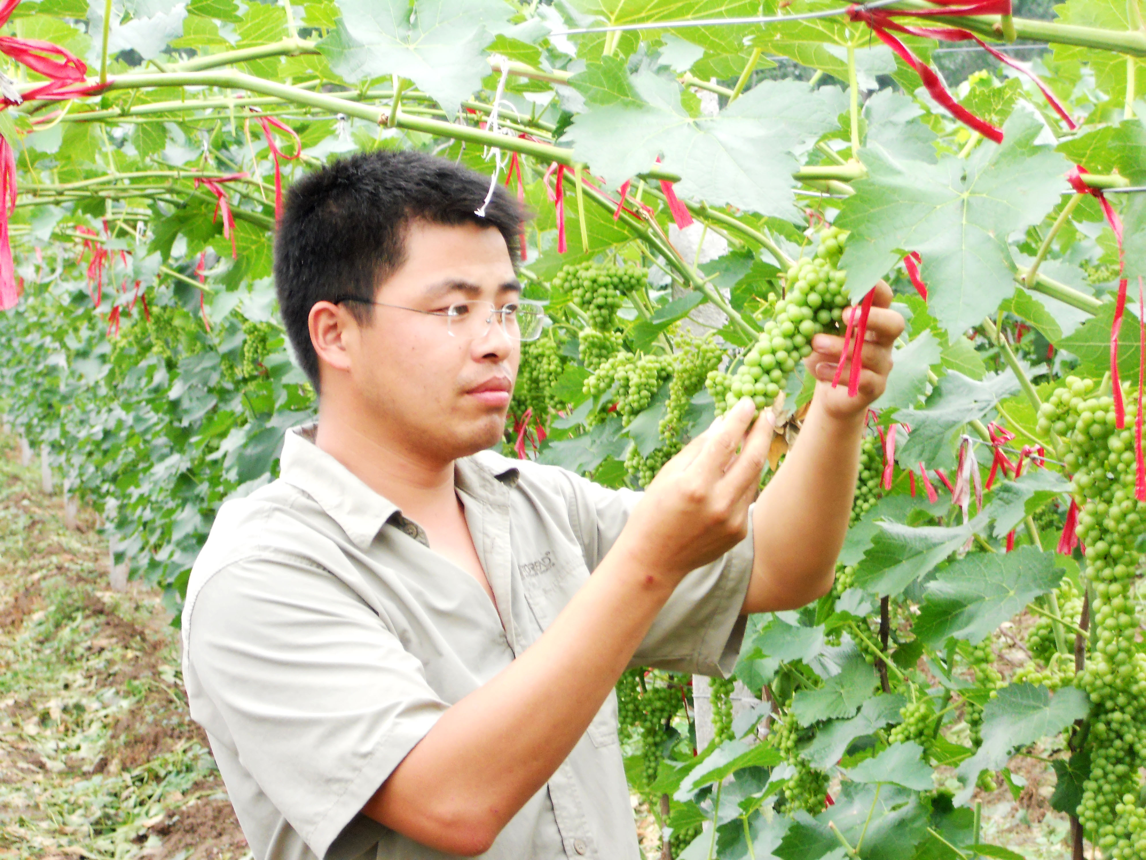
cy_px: 430
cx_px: 573
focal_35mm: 108
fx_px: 3575
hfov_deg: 18.2
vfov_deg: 13.7
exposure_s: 1/60
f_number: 5.9
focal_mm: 19.6
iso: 250
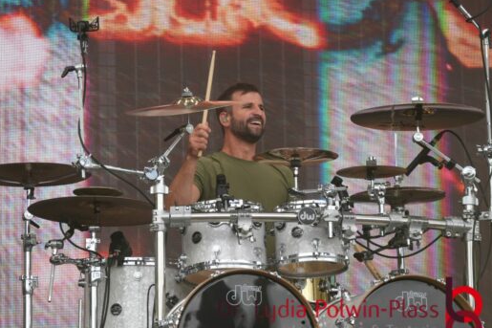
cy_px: 144
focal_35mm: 237
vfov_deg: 5.8
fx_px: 3238
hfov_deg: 8.7
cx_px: 166
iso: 125
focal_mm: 106
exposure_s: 1/200
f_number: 5.6
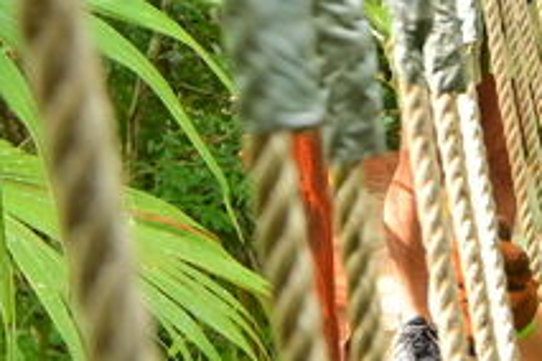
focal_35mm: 246
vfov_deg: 5.6
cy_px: 42
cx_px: 603
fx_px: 3703
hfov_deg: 8.3
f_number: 6.3
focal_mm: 50
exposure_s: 1/200
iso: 2500
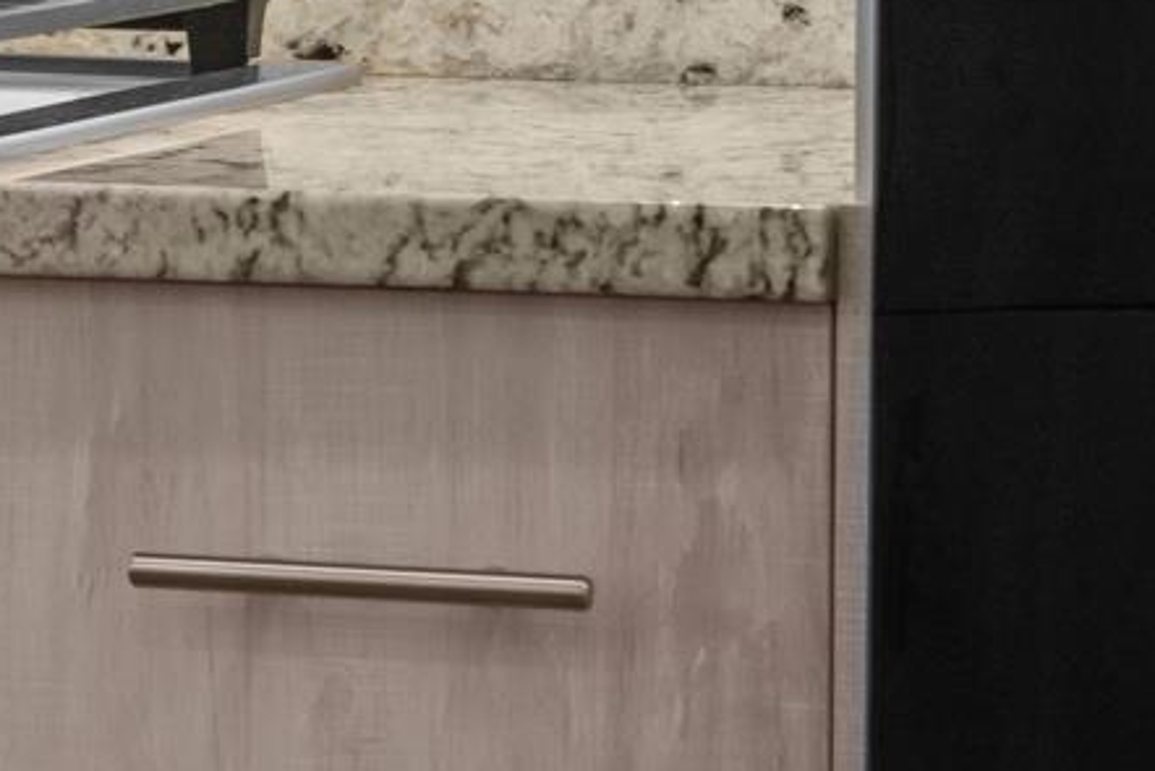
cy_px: -516
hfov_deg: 5.1
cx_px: -988
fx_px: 12708
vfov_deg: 3.5
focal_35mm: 396
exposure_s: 1/60
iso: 640
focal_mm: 70
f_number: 7.1
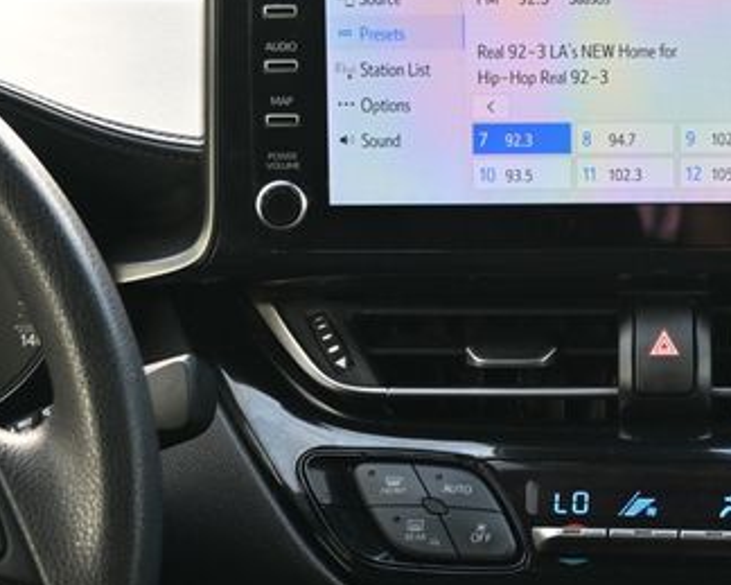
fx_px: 2226
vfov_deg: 15.0
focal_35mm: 103
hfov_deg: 18.3
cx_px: 668
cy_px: 285
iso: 800
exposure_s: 1/125
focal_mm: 37
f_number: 5.3
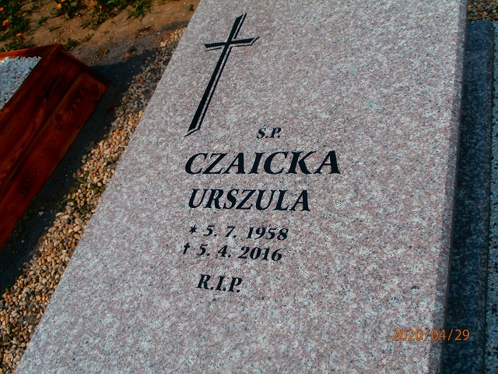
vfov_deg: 37.7
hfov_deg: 49.0
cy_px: 187
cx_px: 249
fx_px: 547
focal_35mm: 38
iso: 100
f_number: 3.9
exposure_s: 1/1250
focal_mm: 6.67
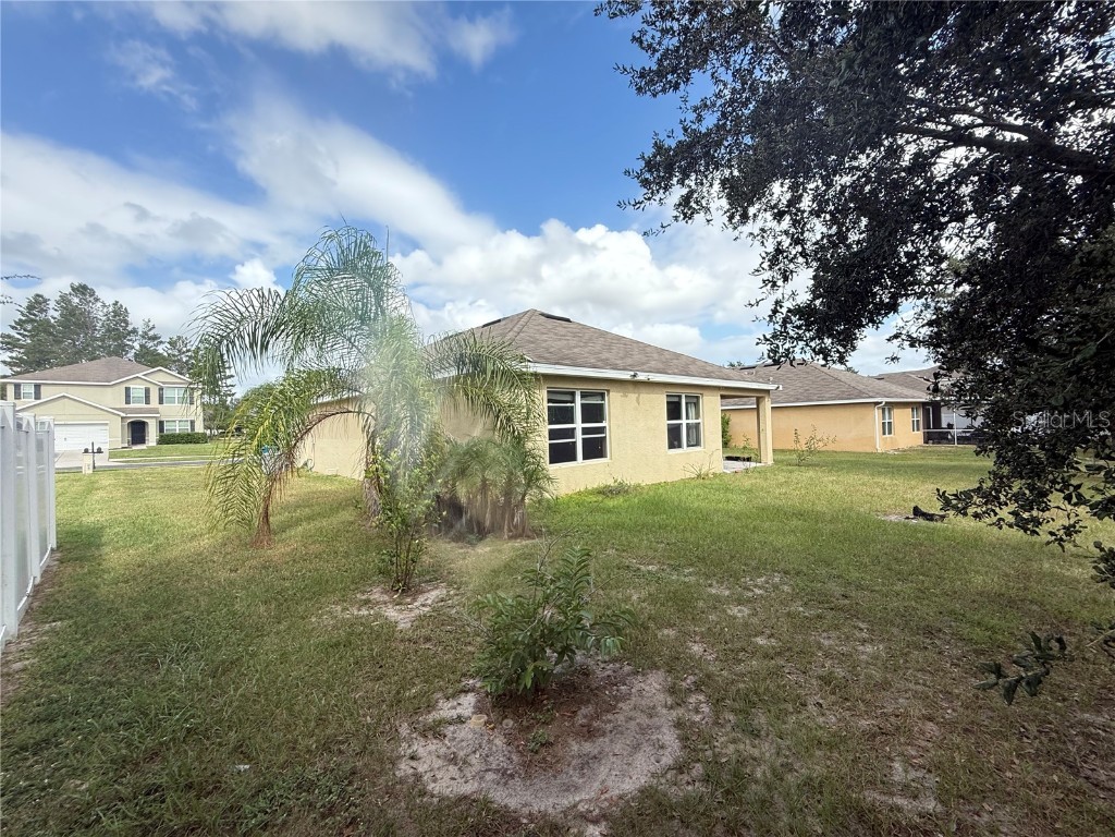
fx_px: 451
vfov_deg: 85.7
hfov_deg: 102.1
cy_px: 418
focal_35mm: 14
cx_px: 558
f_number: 2.2
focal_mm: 2.22
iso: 50
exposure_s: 1/799
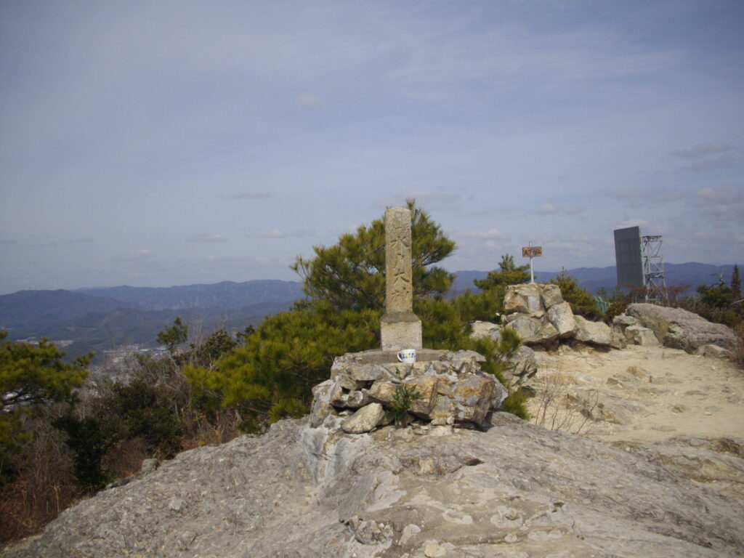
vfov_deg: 38.7
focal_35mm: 37
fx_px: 795
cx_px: 372
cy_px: 279
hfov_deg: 50.1
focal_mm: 6.2
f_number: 5.6
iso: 100
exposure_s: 1/800
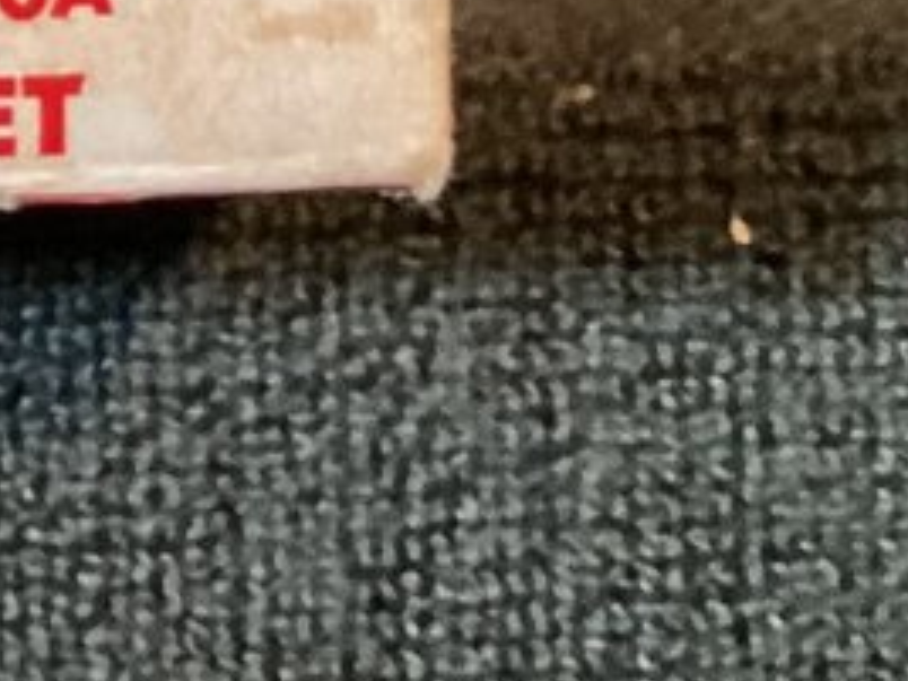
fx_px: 4590
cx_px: -645
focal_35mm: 175
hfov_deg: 10.7
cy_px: -1113
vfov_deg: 7.7
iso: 200
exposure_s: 1/60
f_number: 2.4
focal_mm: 3.3
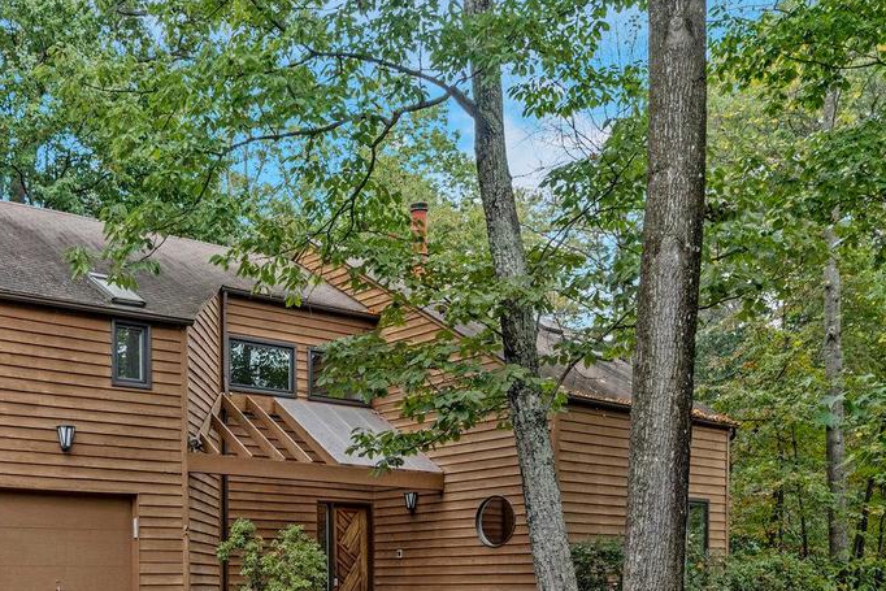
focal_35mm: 38
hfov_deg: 48.7
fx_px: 935
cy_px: 388
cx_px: 222
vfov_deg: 34.8
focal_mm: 18
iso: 1250
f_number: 7.1
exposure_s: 1/200
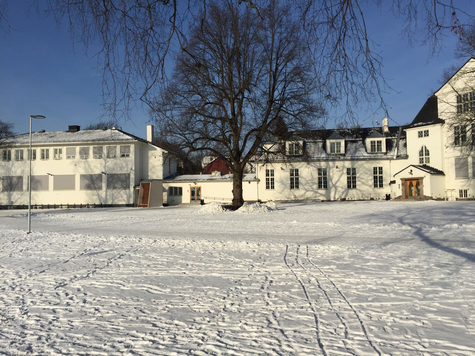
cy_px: 178
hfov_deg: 61.7
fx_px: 398
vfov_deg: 48.2
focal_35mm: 29
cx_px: 238
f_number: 2.2
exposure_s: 1/4405
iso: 32
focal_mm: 4.15
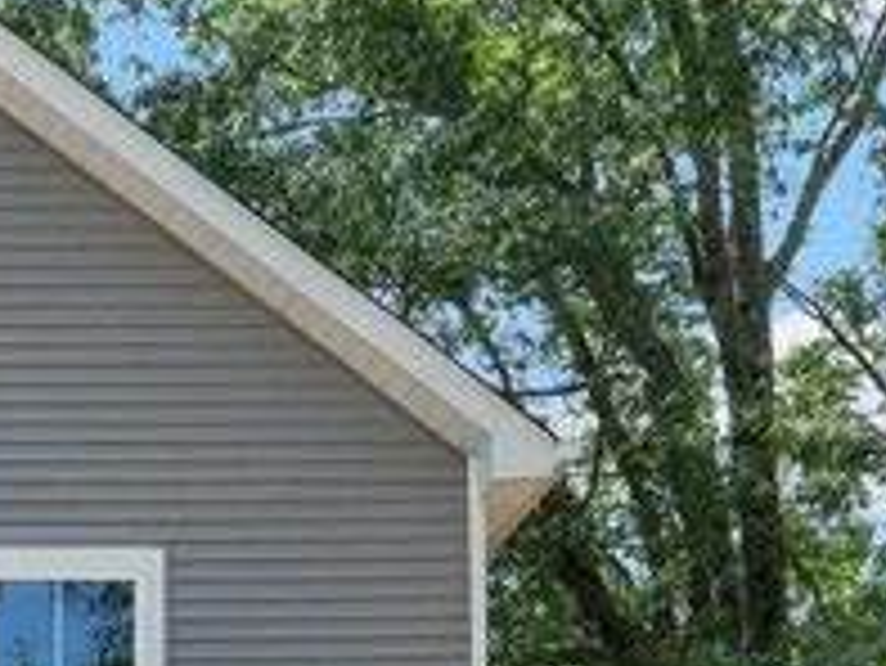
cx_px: -346
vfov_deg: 11.9
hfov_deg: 17.1
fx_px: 2715
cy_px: 1496
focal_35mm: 106
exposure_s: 1/320
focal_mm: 17
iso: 250
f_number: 9
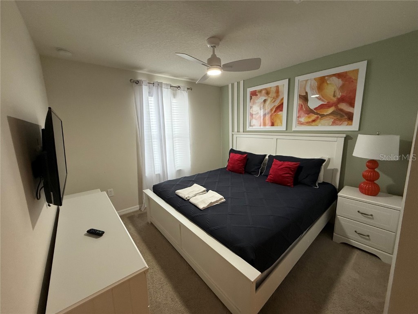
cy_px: 157
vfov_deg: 85.7
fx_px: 169
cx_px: 209
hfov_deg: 102.1
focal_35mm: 14
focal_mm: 2.22
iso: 200
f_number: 2.2
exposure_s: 1/120
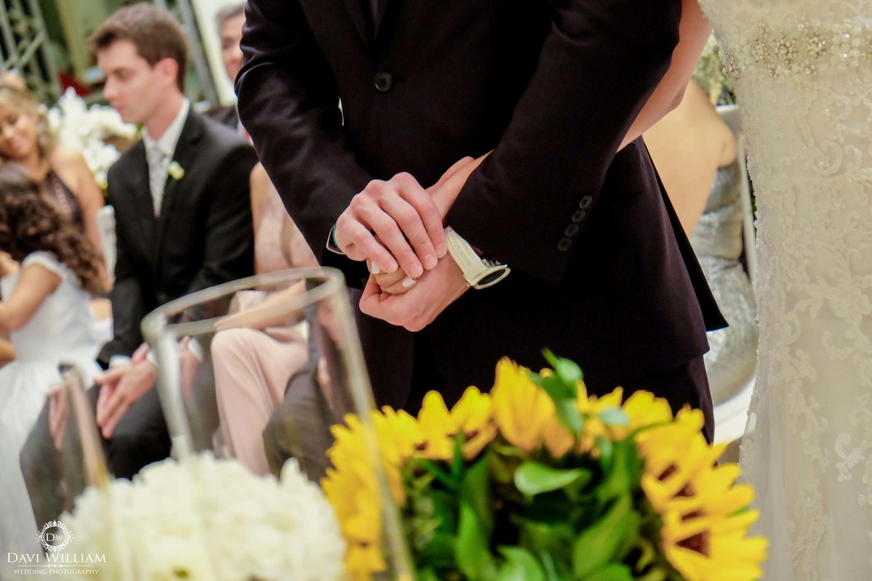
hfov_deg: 24.5
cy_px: 290
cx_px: 436
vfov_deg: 16.5
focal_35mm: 83
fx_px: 2010
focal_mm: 55
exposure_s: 1/60
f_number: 4
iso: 4000
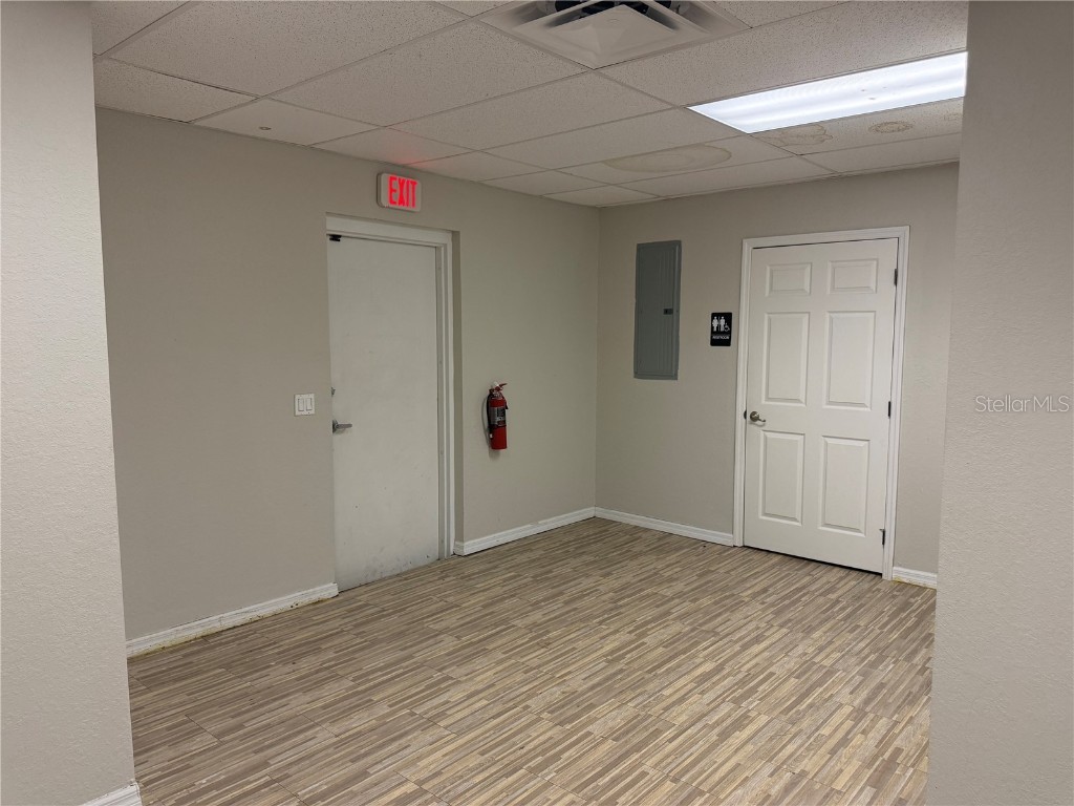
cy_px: 403
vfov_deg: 56.8
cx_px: 537
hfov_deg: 71.6
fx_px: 745
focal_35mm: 24
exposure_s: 1/120
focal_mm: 6.76
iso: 200
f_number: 1.78
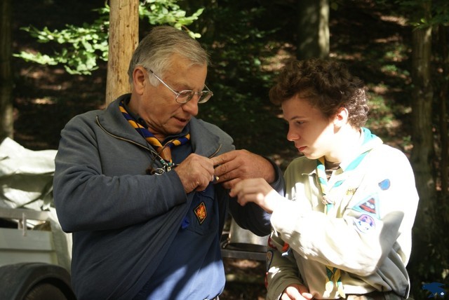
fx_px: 1030
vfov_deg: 16.6
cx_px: 224
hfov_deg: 24.6
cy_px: 150
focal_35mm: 82
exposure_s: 1/100
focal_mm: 55
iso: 100
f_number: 6.3
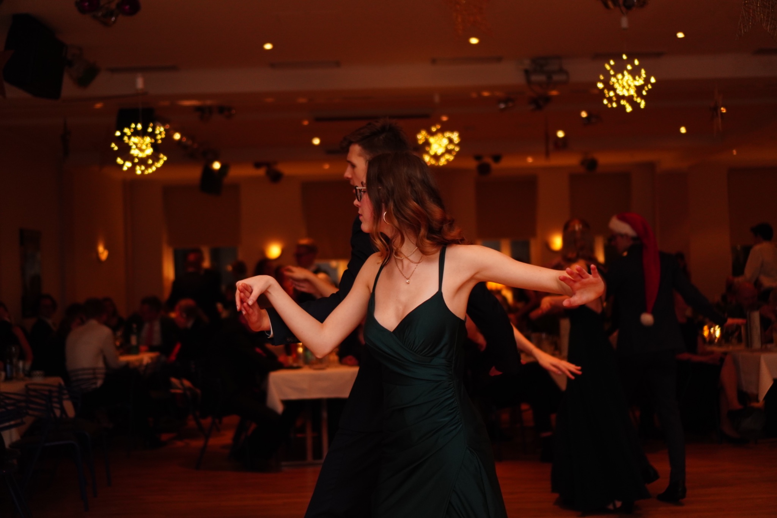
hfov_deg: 37.9
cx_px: 388
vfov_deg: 25.7
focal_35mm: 52
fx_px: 1133
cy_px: 259
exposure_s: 1/160
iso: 640
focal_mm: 35
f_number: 1.8
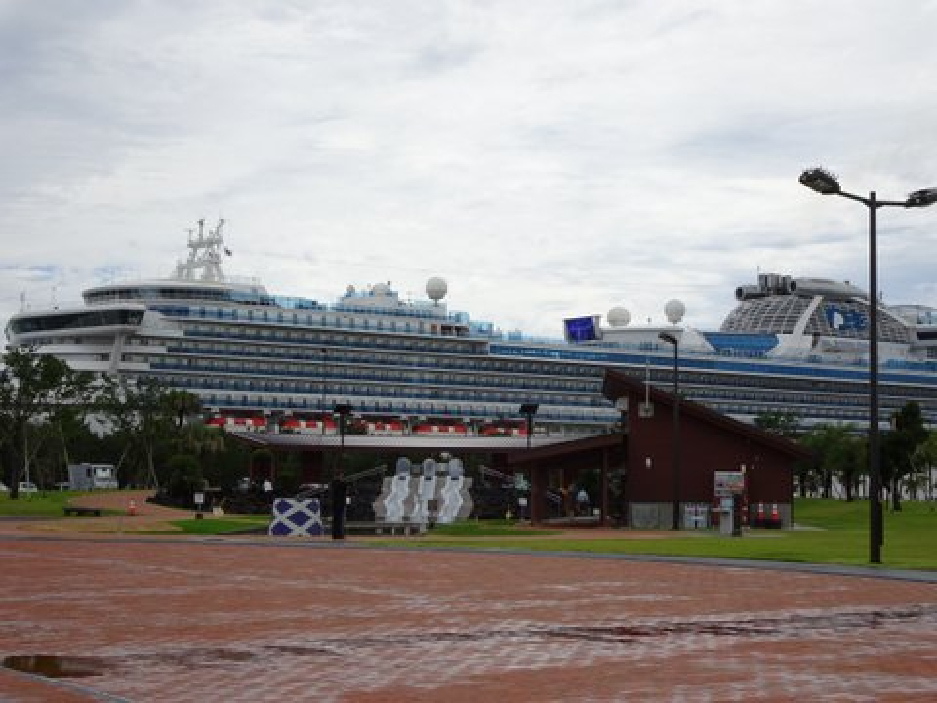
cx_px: 468
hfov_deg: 32.2
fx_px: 1624
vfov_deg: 24.4
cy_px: 352
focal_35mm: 60
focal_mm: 10.23
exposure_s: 1/800
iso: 80
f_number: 4.5
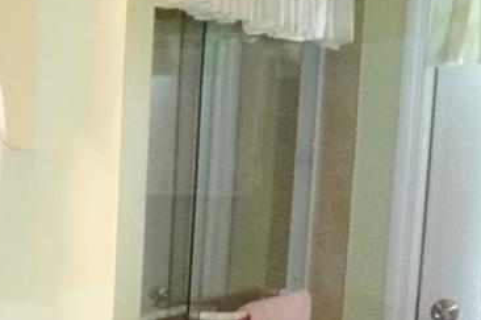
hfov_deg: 17.1
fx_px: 1401
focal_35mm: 105
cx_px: -294
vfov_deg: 12.6
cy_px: 426
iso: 3200
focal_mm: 16
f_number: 10
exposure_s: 1/20
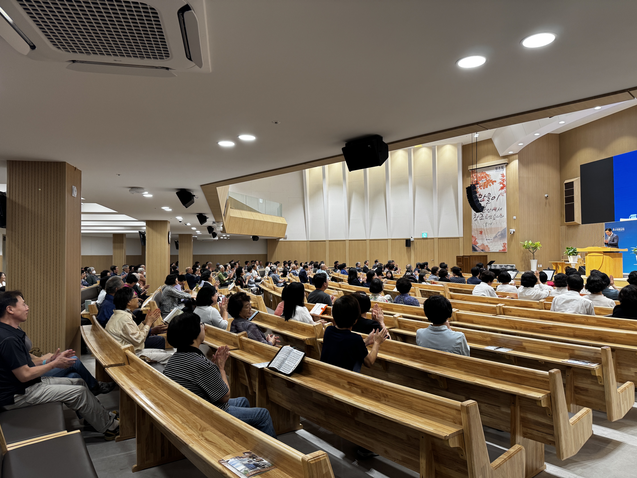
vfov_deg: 56.8
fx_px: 442
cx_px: 318
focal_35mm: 24
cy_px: 239
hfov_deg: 71.6
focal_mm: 6.76
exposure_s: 1/60
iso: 125
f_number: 1.78
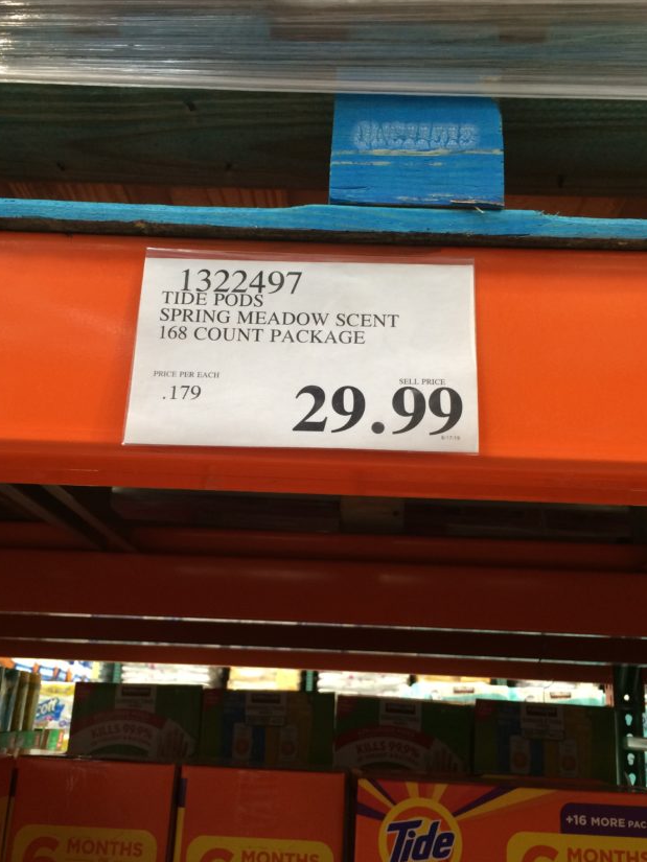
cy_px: 427
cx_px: 324
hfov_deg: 39.7
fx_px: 897
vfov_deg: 51.3
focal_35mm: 36
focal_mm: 4.15
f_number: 2.2
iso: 80
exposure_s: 1/30
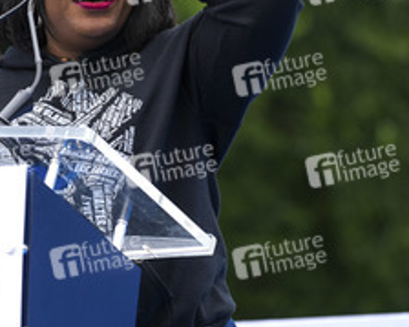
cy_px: 121
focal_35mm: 417
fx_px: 5046
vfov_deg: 3.7
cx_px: 121
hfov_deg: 4.6
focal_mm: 221
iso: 200
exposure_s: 1/500
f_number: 5.6
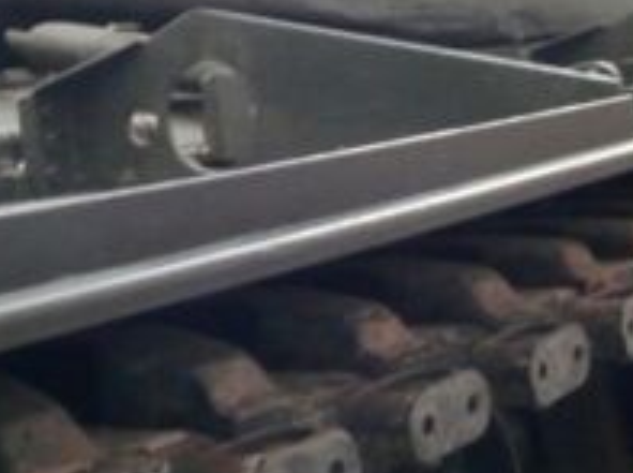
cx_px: 299
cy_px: -56
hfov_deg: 22.0
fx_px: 1625
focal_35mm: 89
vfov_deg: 16.0
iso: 400
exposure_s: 1/30
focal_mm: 7.4
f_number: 2.8
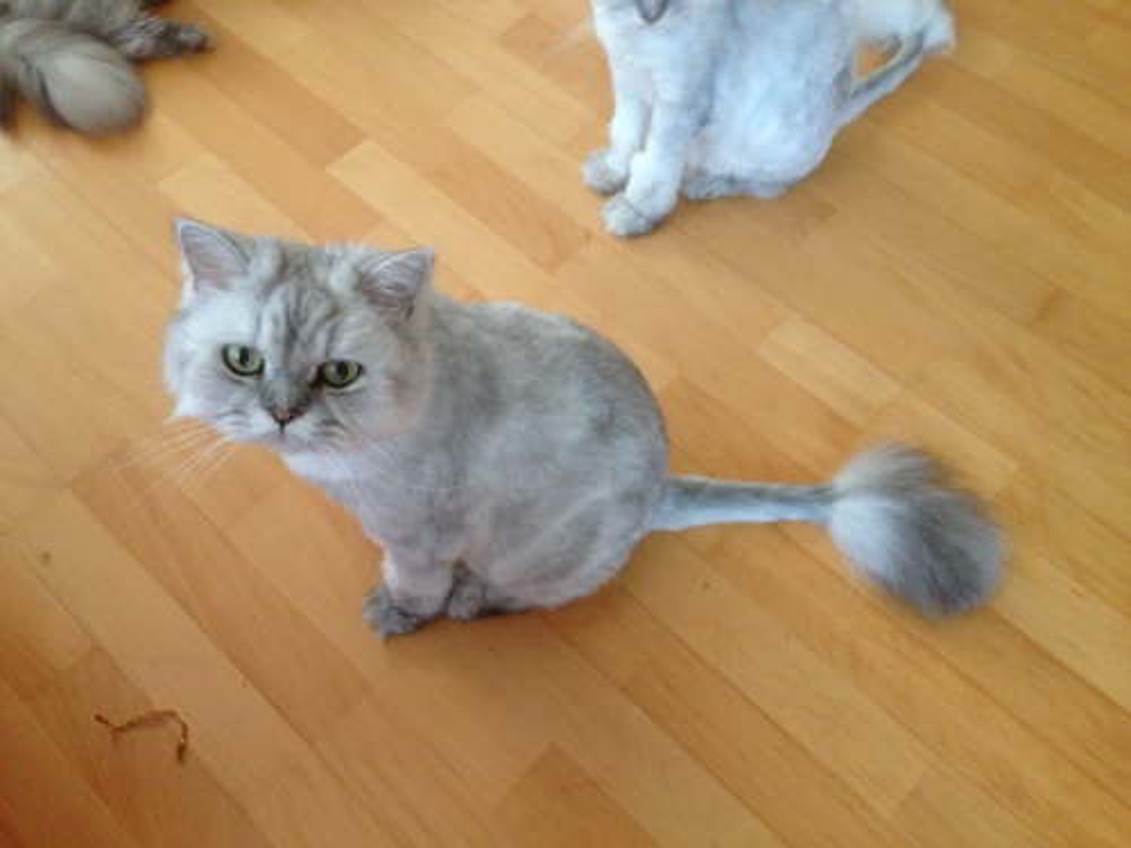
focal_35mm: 33
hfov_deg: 55.4
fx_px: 1078
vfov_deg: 42.9
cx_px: 566
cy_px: 424
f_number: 2.4
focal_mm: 4.13
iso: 200
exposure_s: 1/20
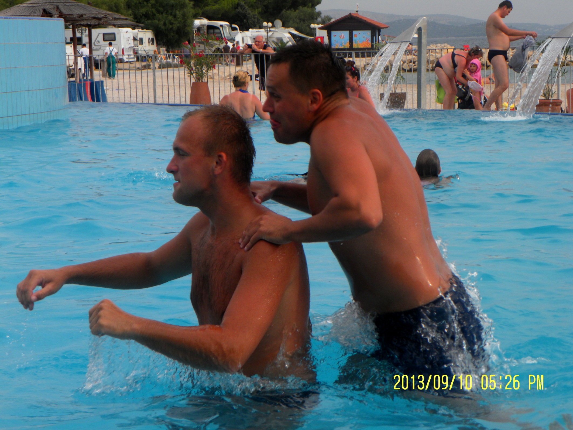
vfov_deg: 14.1
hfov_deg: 18.7
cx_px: 286
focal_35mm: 105
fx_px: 1738
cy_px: 215
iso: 80
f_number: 4
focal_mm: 18.8
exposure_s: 1/320
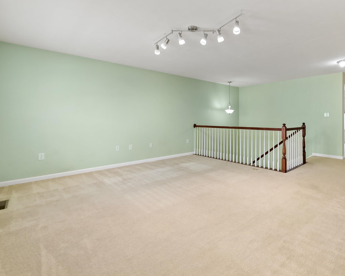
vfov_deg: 76.9
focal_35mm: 17
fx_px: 174
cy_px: 131
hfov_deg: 87.6
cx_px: 219
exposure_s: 1/125
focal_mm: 14
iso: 2000
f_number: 5.6
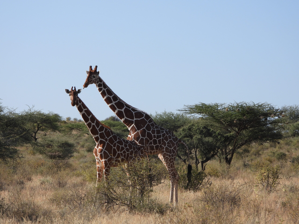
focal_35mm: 155
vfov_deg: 9.6
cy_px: 112
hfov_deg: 12.7
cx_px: 150
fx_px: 1339
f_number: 4
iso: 100
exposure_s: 1/640
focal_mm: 27.9
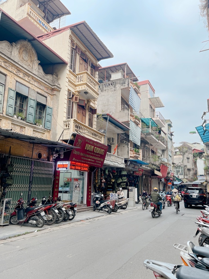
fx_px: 209
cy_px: 140
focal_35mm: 26
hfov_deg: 53.1
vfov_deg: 67.3
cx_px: 104
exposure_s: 1/278
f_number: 1.6
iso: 32
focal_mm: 5.1
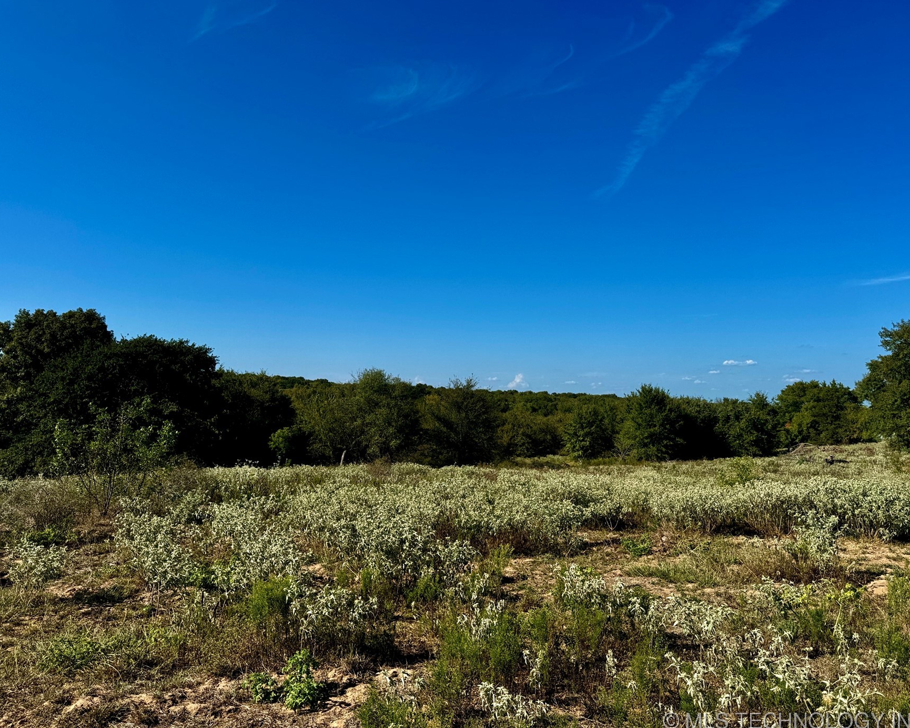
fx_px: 700
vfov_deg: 54.9
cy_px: 365
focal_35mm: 26
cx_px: 481
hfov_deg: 66.0
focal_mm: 6.76
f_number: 1.78
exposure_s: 1/5348
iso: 80
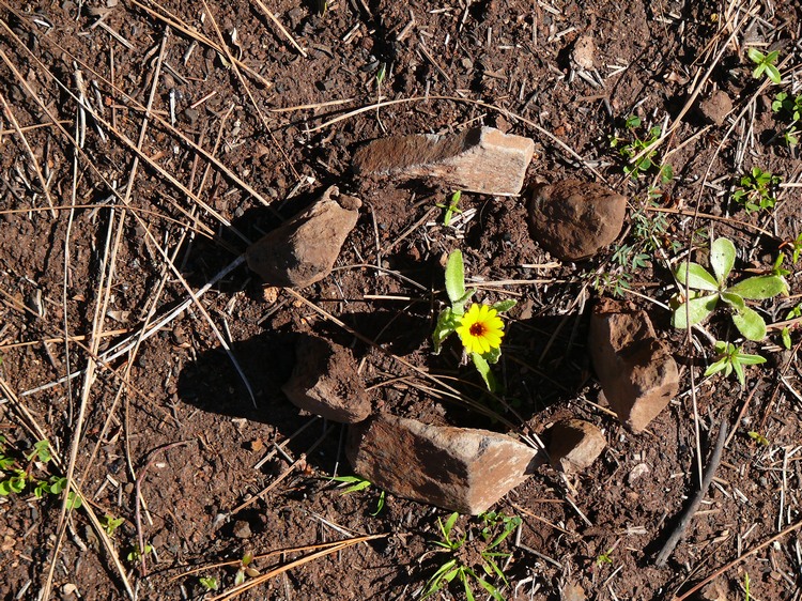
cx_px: 401
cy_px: 300
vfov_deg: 10.3
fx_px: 3335
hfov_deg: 13.7
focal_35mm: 144
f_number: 4
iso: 100
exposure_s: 1/200
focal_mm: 30.4
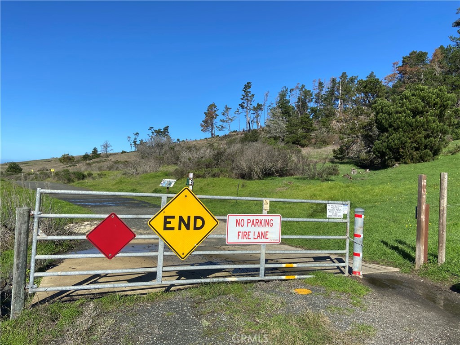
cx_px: 230
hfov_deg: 67.3
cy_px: 172
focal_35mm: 26
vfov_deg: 53.1
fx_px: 346
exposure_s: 1/3300
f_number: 1.8
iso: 32
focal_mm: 4.25
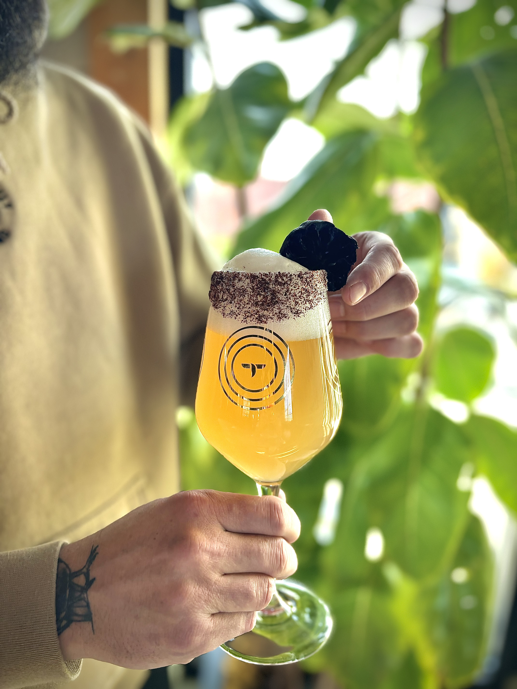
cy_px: 344
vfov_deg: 67.3
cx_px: 258
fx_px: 518
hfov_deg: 53.1
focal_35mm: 26
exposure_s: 1/121
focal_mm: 5.96
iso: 100
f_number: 1.6
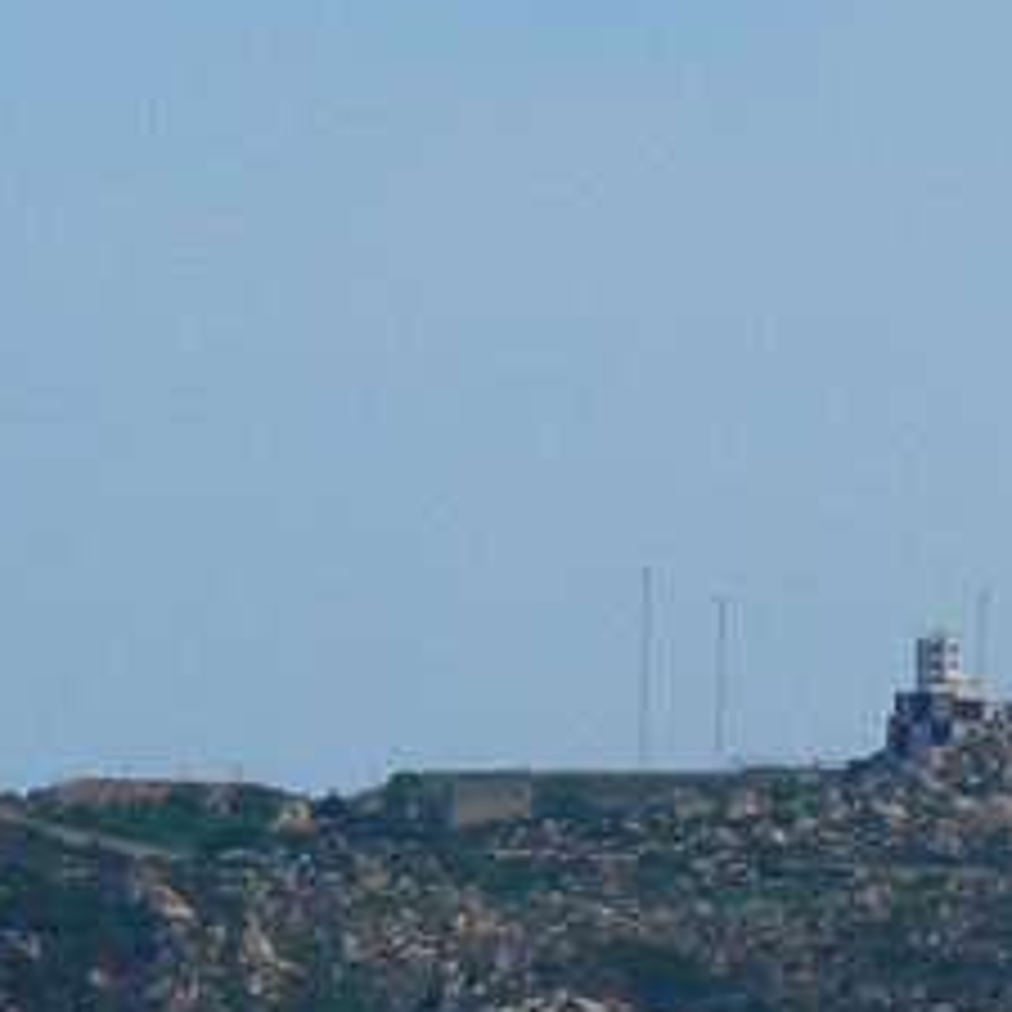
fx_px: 21334
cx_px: 1426
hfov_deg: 2.7
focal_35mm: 645
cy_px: 1003
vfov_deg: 2.7
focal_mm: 46.3
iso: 100
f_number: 5.6
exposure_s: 1/250
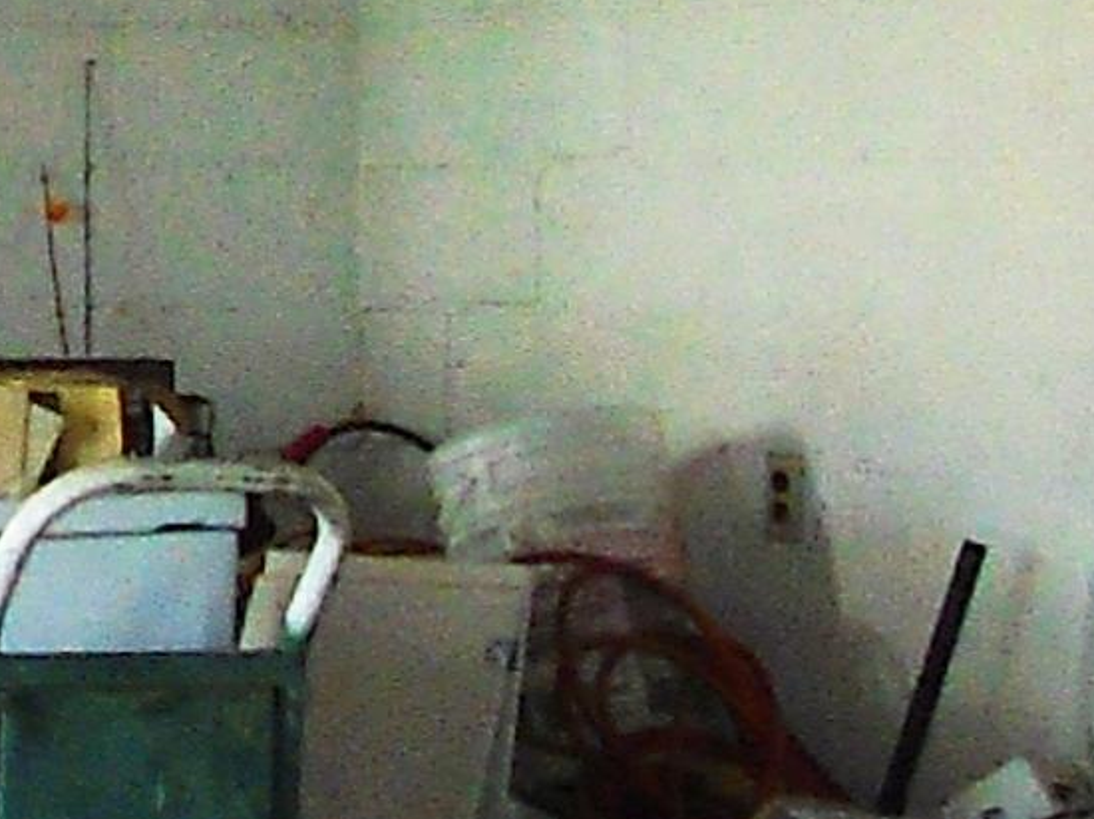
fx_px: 6255
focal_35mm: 198
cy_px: 364
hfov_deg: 9.5
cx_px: -869
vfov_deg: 7.5
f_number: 4.1
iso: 400
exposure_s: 1/40
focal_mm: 7.4
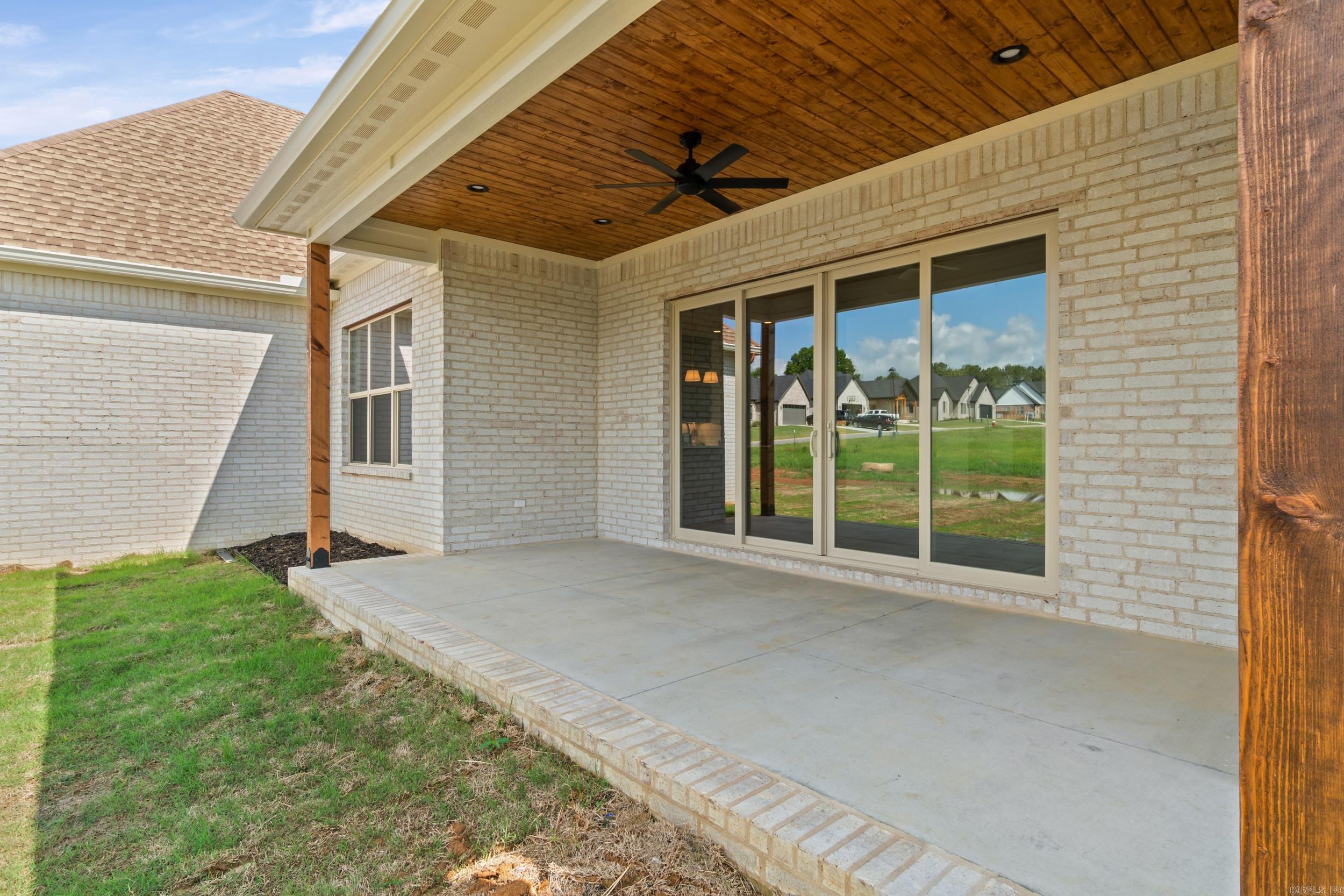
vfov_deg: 67.4
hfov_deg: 90.0
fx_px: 672
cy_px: 448
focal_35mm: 18
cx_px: 672
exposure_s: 1/50
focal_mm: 12
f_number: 9
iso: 250
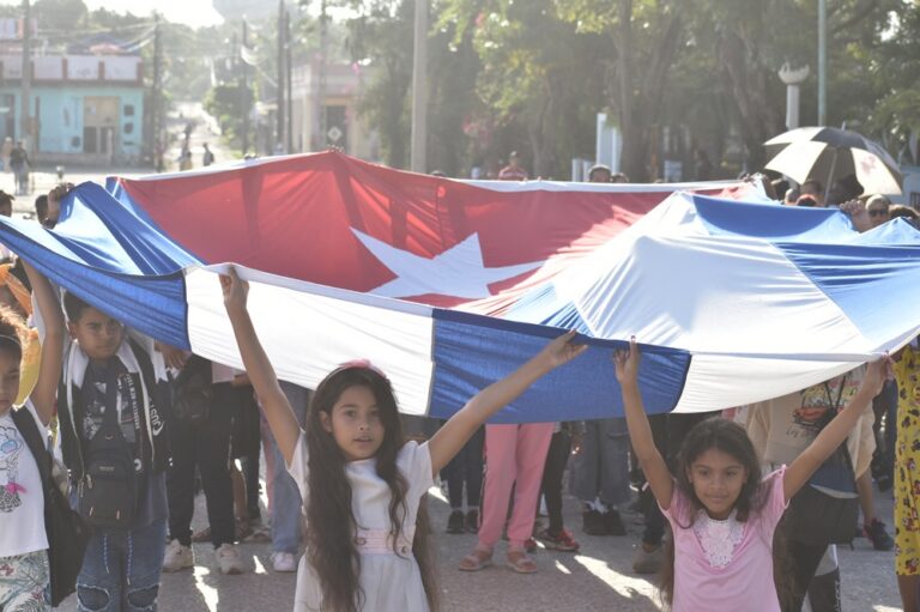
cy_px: 306
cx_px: 460
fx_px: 2682
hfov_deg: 19.5
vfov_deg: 13.0
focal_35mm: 105
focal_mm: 70
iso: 200
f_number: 6.3
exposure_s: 1/400
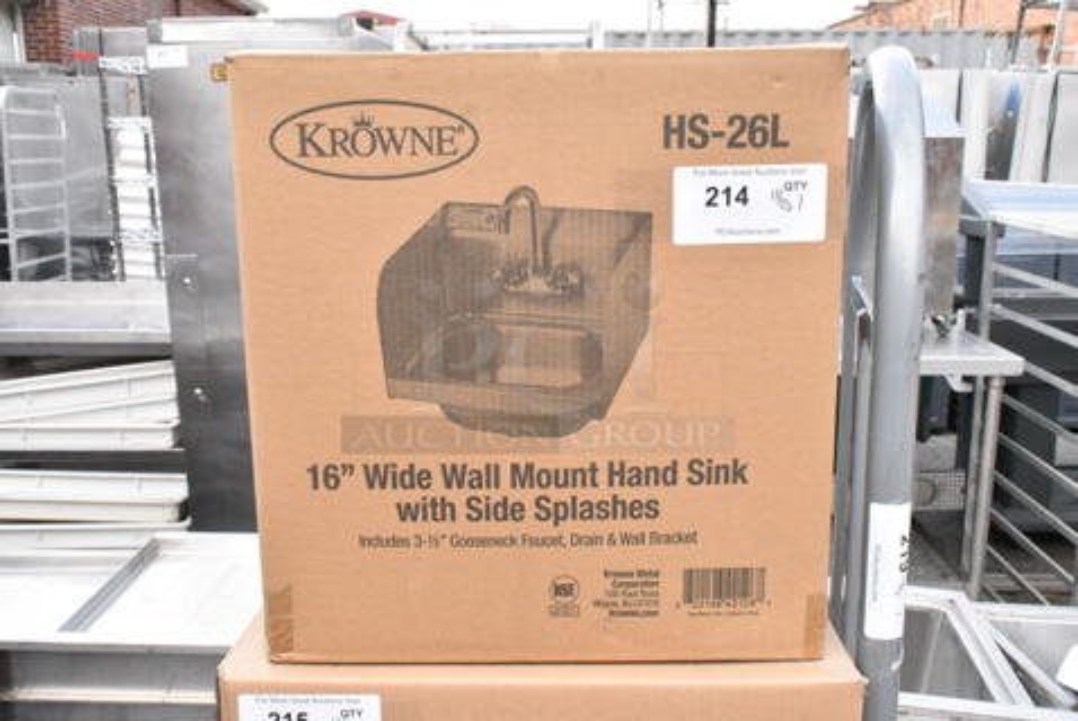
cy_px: 360
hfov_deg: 53.1
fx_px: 1079
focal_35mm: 36
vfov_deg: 37.0
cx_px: 539
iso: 6400
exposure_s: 1/800
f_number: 14
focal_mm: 24
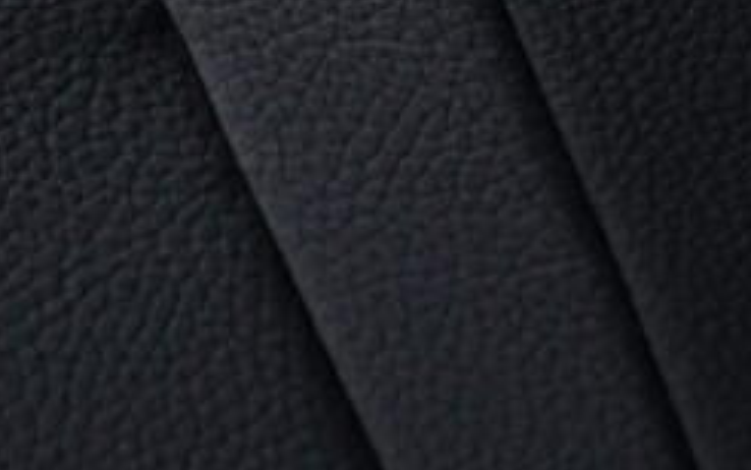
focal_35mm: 215
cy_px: 717
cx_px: 1914
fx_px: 4402
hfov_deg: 8.7
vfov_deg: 6.0
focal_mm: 24
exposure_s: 1/40
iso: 800
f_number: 2.8
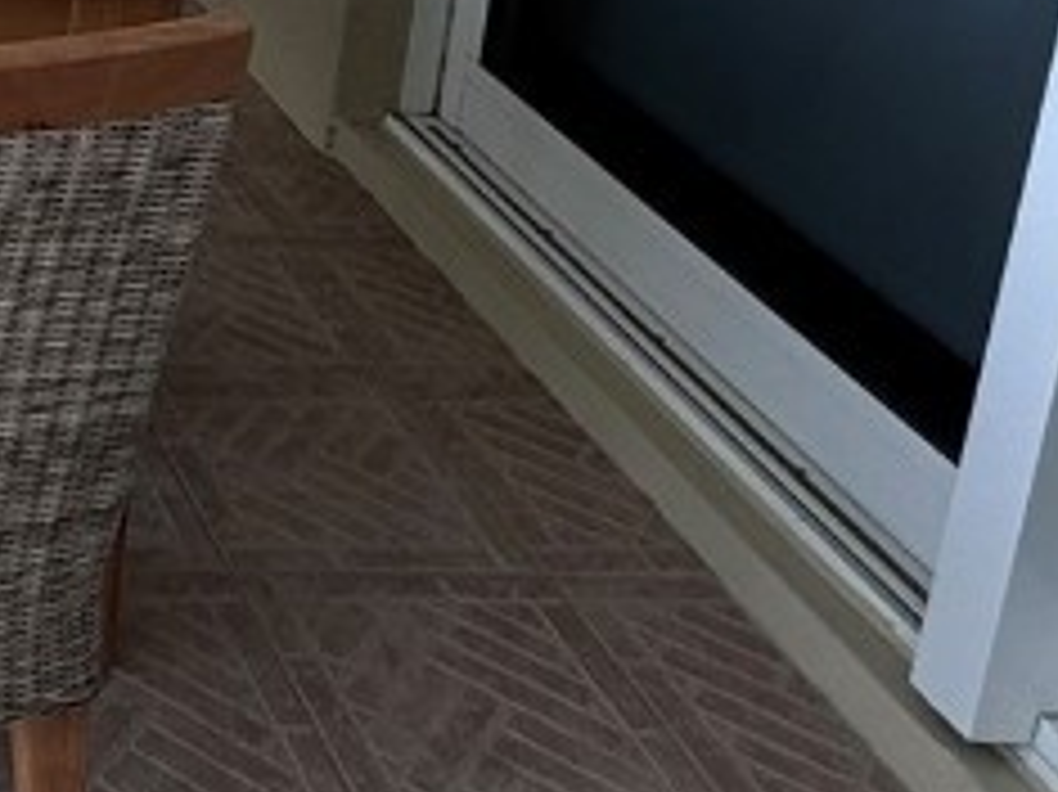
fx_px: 1863
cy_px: -360
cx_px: -509
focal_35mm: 61
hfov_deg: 24.8
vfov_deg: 20.8
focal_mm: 2.22
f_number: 2.2
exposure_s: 1/381
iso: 40
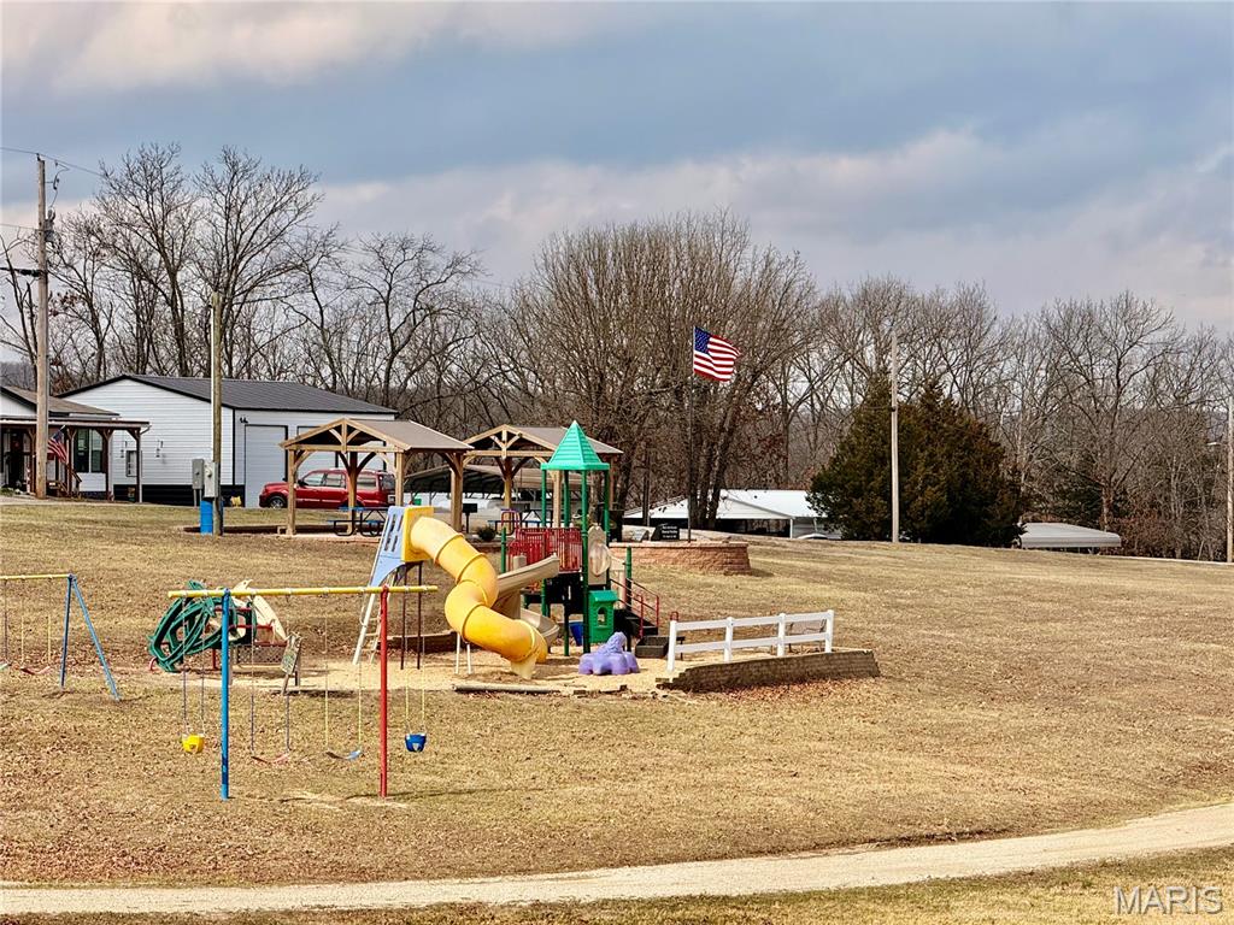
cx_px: 617
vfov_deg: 12.3
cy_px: 462
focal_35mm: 120
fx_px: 4278
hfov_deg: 16.4
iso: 64
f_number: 2.8
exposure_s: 1/1916
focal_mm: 15.66
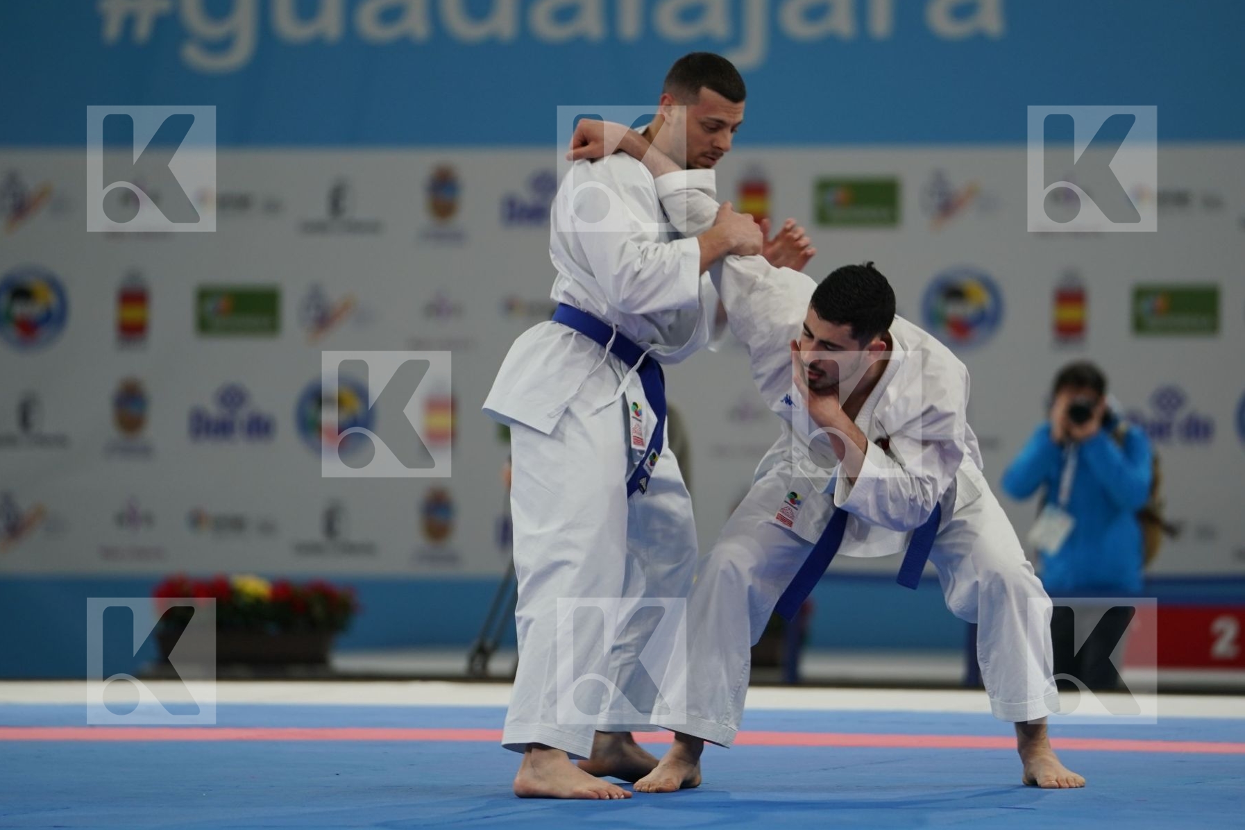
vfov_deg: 4.6
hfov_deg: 6.8
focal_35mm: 301
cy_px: 414
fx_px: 10409
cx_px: 622
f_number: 2.8
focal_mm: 200
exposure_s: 1/250
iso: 320
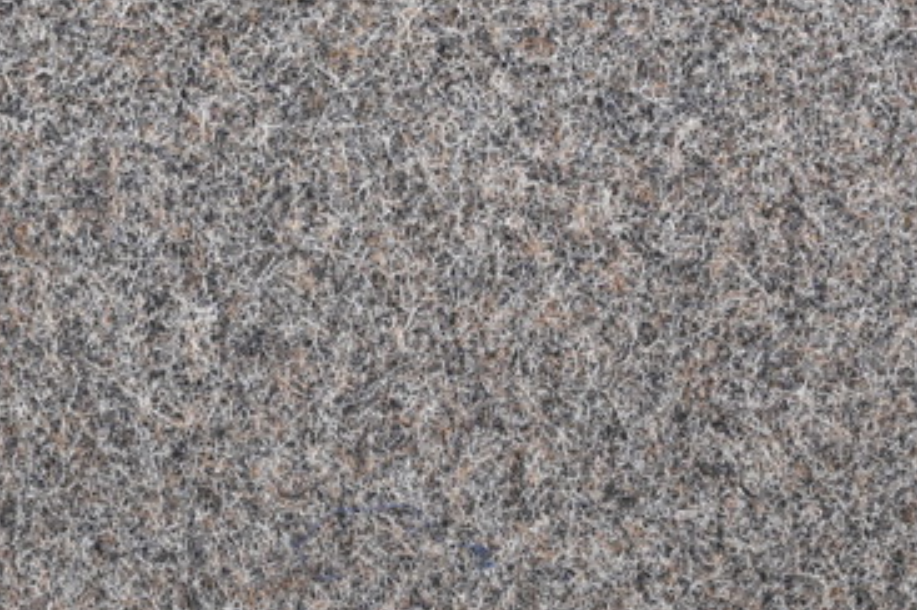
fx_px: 2265
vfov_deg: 13.8
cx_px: 215
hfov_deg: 22.6
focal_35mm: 89
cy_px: -460
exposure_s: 1/125
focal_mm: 24
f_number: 2.8
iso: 2500
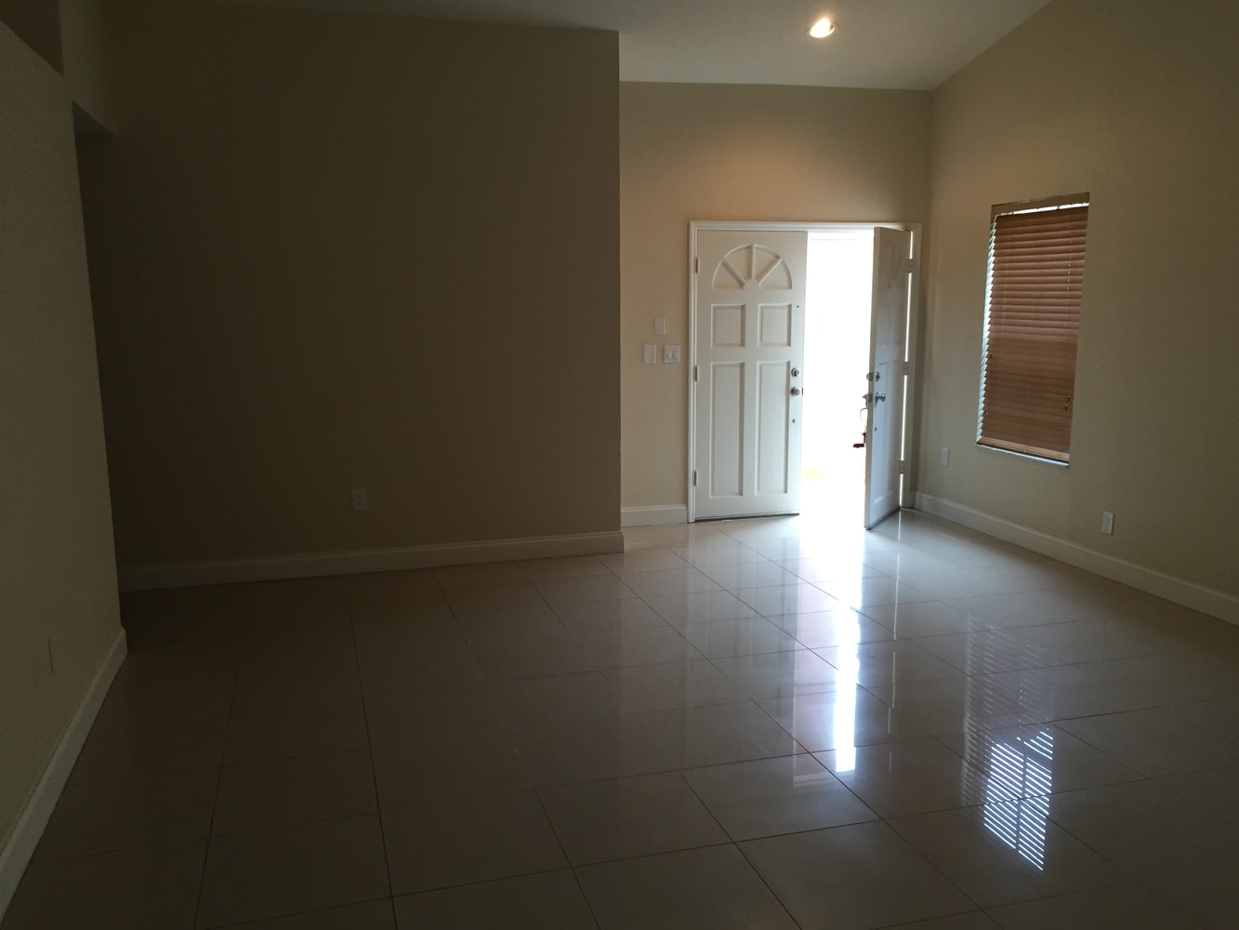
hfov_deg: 61.7
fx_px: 1038
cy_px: 465
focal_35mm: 29
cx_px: 620
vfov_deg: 48.2
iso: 125
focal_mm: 4.15
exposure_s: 1/30
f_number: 2.2
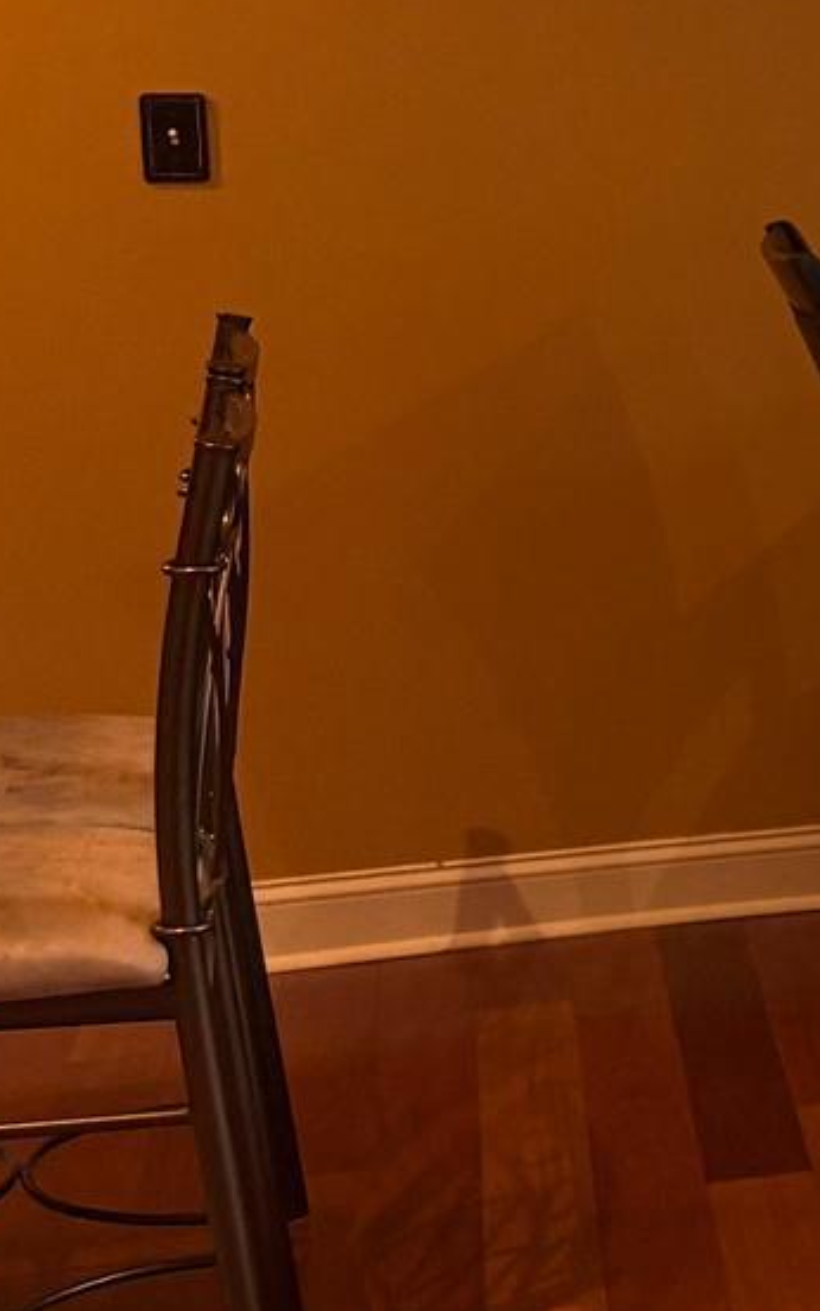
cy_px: 394
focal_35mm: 102
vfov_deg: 20.3
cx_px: 2356
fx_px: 3644
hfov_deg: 10.0
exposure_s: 1/60
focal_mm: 5.96
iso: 125
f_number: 1.6
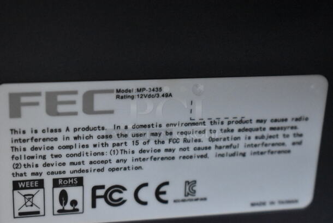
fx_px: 764
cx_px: 166
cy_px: 112
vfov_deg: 16.6
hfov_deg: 24.6
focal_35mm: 82
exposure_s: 1/100
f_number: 5.6
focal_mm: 55
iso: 9000
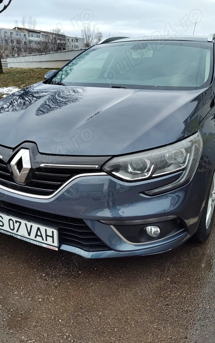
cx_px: 97
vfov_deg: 58.1
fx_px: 309
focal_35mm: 33
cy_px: 173
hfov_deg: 38.3
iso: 100
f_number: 1.8
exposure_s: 1/1000
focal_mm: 5.56
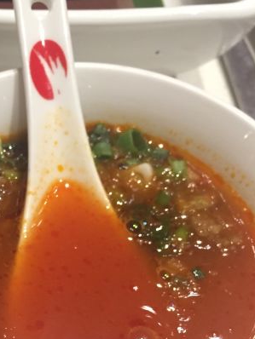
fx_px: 500
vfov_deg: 36.2
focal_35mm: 51
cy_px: 271
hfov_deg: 27.9
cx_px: 43
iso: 160
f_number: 2.2
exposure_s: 1/30
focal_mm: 4.15
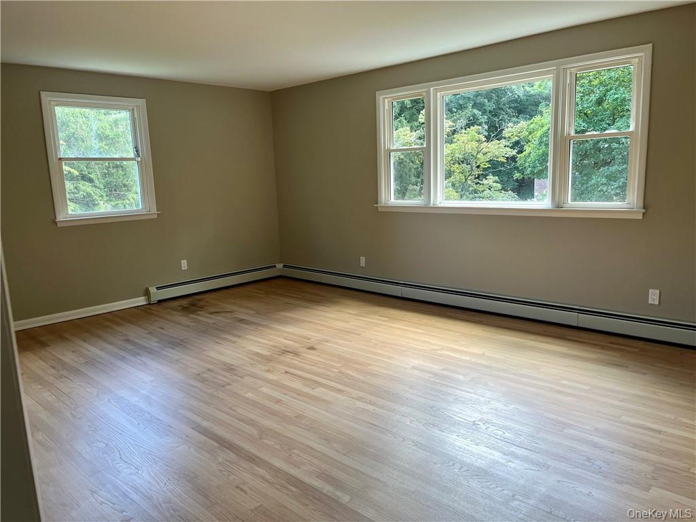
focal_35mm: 26
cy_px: 261
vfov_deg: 53.1
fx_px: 523
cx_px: 348
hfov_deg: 67.3
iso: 80
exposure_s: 1/120
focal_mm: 5.1
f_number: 1.6
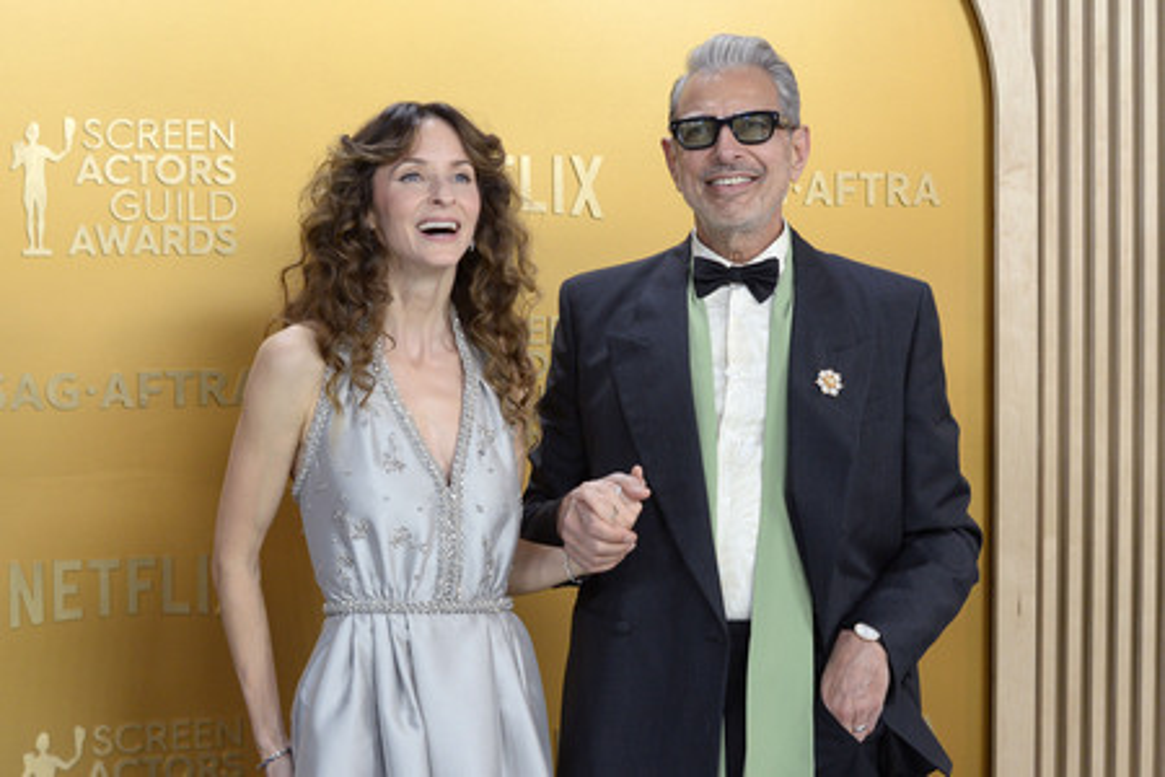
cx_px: 582
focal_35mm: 70
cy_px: 388
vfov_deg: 19.5
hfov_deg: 28.8
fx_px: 2265
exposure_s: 1/250
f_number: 5.6
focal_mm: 70
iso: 2500
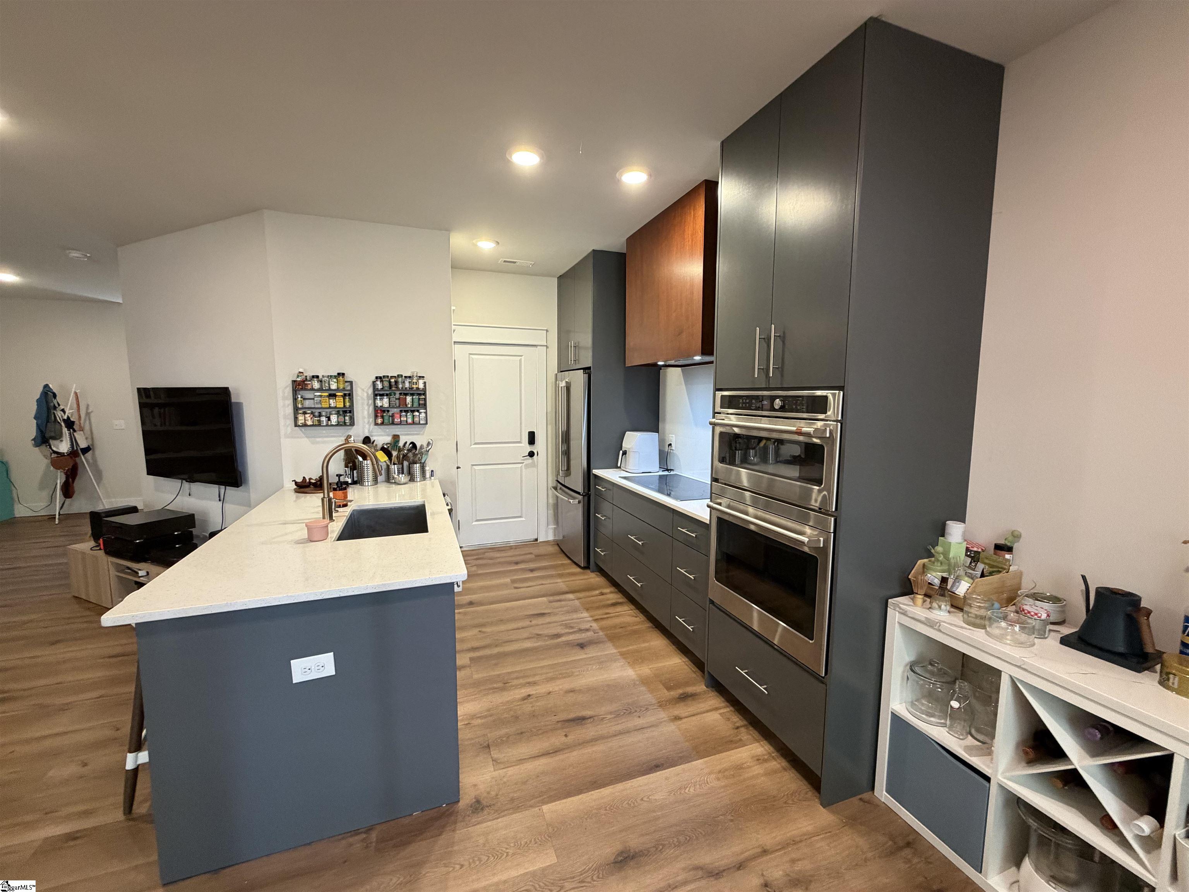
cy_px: 446
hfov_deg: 102.1
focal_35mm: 14
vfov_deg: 85.7
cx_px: 594
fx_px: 481
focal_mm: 2.22
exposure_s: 1/60
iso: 320
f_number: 2.2
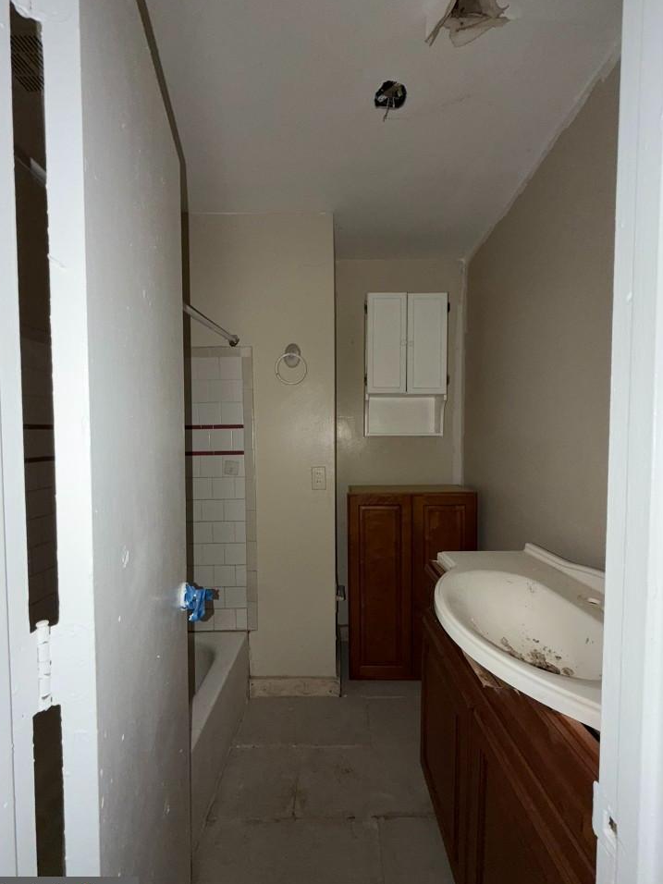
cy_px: 453
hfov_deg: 81.7
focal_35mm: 15
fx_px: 383
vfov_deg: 98.2
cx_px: 340
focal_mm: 2.22
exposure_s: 1/34
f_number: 2.2
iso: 100
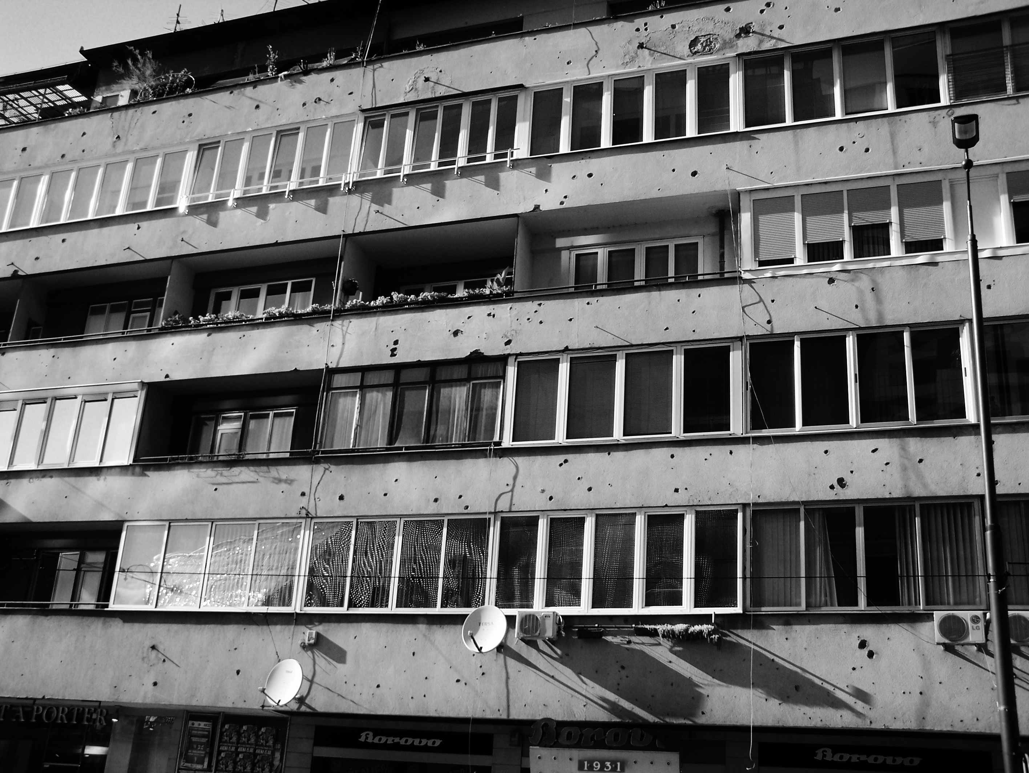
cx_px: 514
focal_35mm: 38
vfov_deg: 37.8
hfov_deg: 48.9
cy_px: 386
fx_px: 1130
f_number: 2.8
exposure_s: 1/500
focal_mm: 6.3
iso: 80
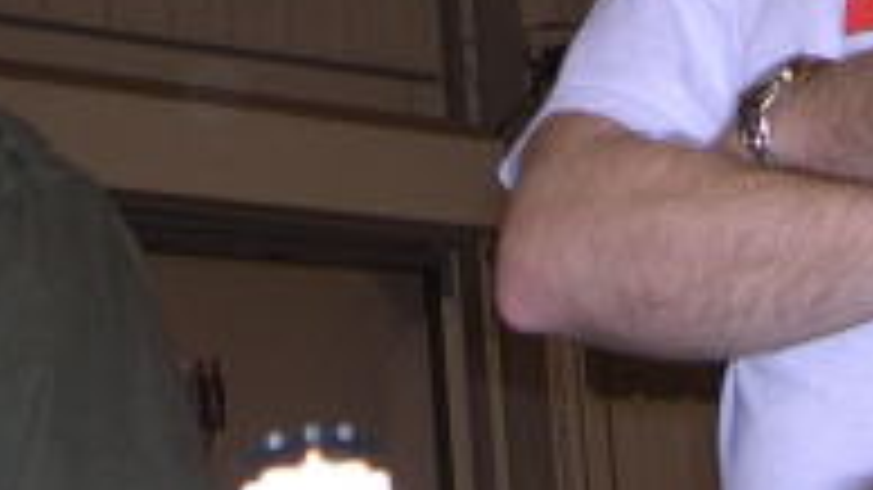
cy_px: -333
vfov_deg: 6.9
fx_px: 3957
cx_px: 450
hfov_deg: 12.6
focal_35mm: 171
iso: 100
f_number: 2.8
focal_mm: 8
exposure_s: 1/60
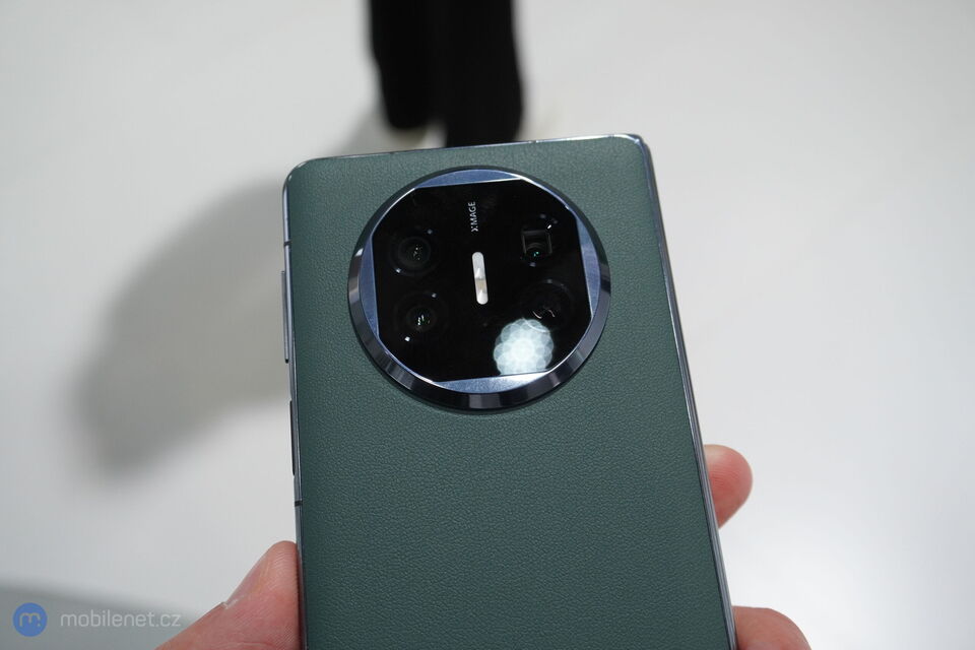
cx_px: 488
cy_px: 325
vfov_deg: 36.9
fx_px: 975
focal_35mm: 36
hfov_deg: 53.1
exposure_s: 1/125
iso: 1000
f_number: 5.6
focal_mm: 24
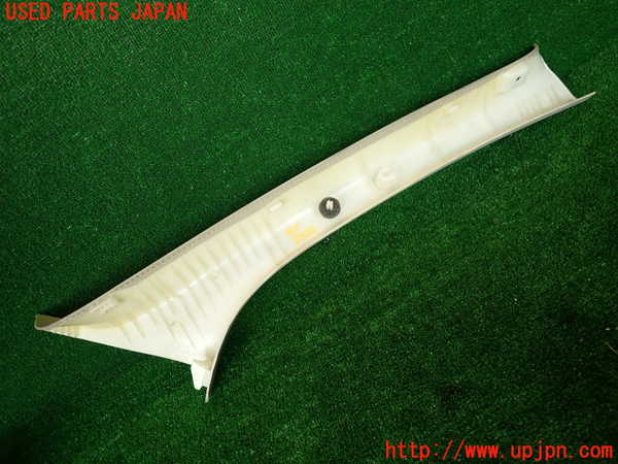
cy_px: 232
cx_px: 309
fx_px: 446
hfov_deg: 69.4
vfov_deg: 54.9
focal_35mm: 25
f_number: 2
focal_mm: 4.5
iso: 100
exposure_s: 1/100
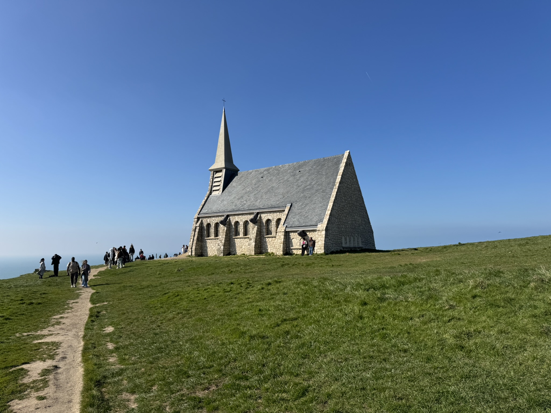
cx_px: 276
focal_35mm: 24
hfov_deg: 71.6
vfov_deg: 56.8
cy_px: 206
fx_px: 382
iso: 80
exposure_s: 1/5814
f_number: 1.78
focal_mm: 6.76
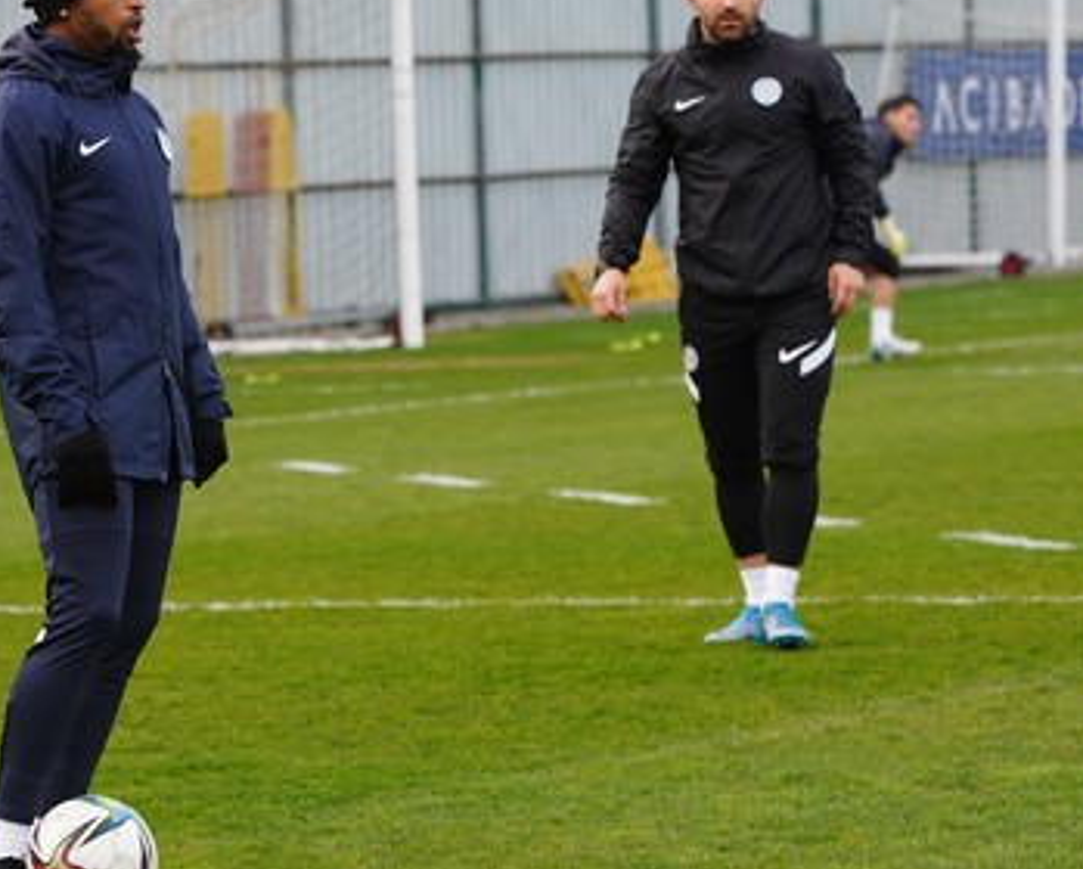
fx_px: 7509
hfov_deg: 8.2
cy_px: 346
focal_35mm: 234
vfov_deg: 6.6
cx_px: 180
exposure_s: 1/640
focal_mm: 130
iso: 2000
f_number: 5.6
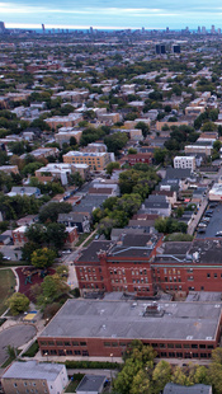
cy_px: 185
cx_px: 292
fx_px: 397
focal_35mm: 38
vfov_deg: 52.7
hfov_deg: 26.4
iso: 100
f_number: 2.8
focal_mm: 8.38
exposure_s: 1/50
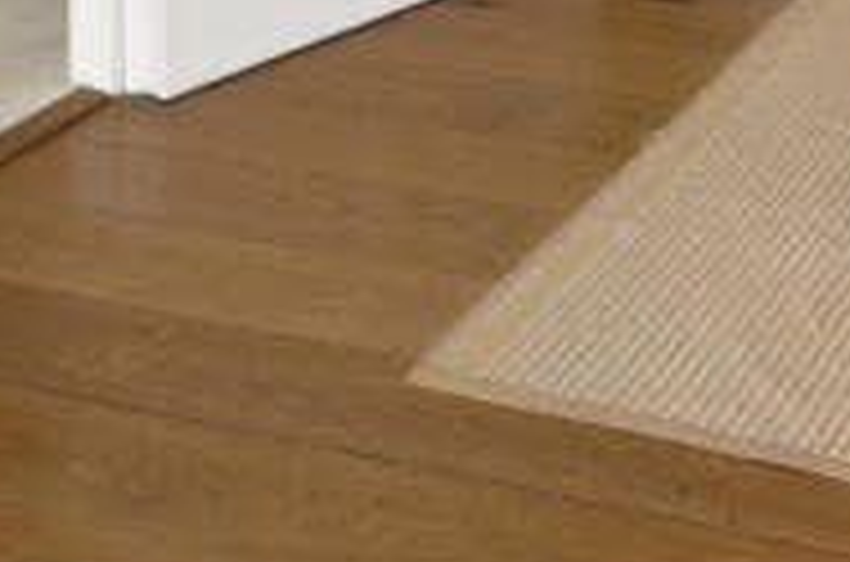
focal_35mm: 76
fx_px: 1790
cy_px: -785
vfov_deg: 13.3
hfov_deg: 24.4
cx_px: 994
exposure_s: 1/2
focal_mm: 14
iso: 200
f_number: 16
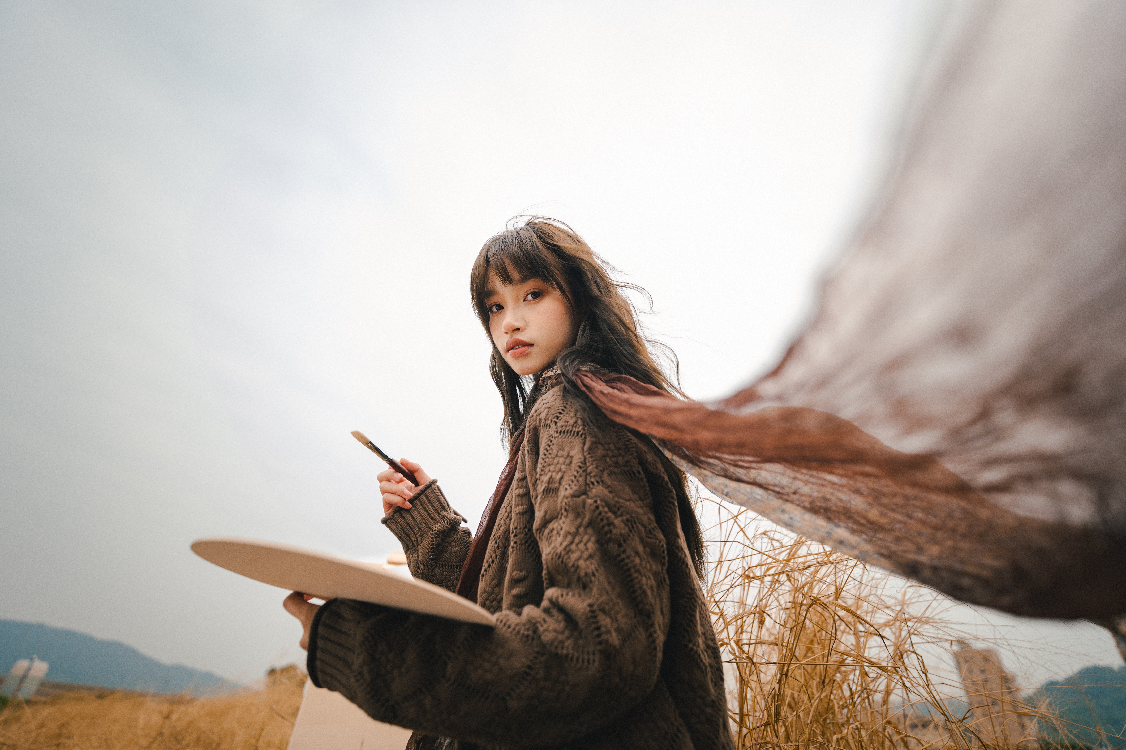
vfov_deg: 73.7
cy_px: 375
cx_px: 563
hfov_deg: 96.8
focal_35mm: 16
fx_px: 500
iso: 160
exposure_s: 1/1300
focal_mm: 16
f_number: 1.8
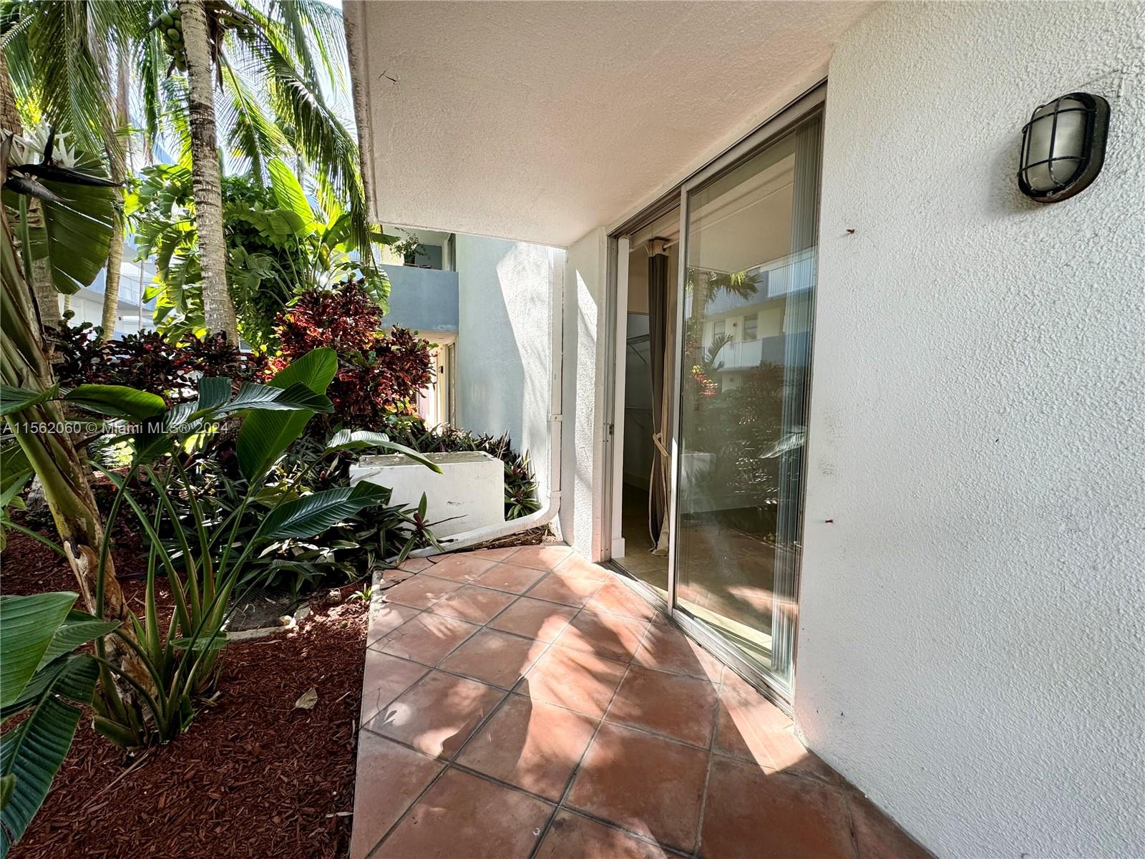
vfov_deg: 85.7
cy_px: 430
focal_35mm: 14
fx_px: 463
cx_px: 572
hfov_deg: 102.1
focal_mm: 2.22
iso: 40
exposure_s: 1/129
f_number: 2.2
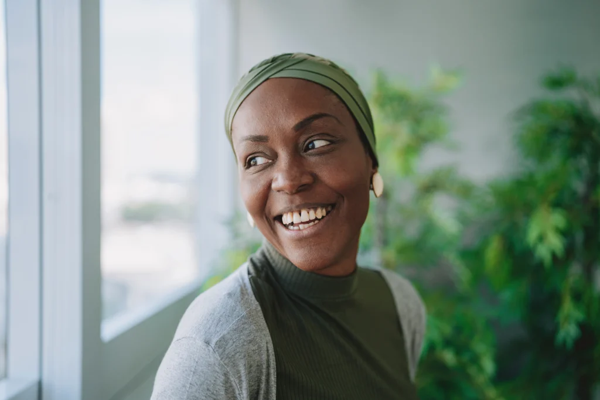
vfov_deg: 37.9
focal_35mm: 35
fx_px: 583
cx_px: 300
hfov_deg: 54.4
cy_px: 200
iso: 320
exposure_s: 1/640
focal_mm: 35
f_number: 1.6
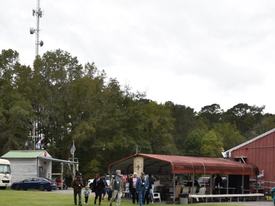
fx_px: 381
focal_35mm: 48
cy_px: 165
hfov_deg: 39.5
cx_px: 114
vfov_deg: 29.5
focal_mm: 18
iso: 220
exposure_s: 1/250
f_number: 8
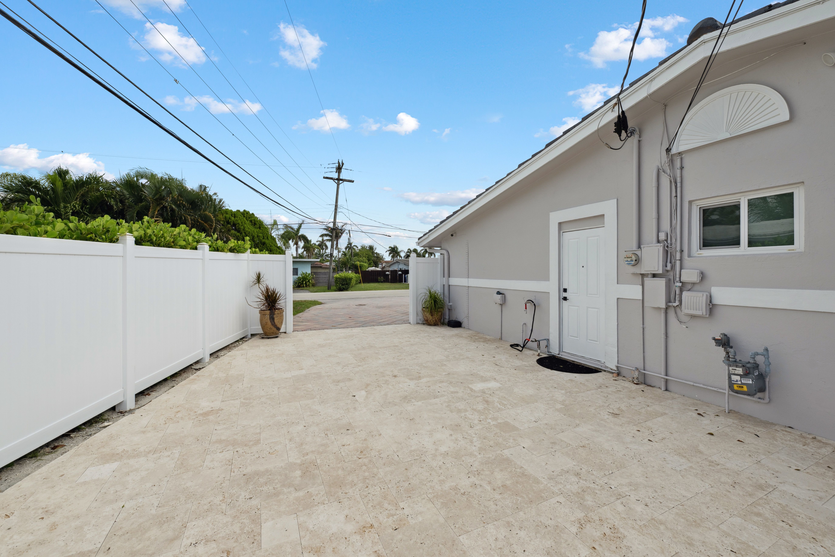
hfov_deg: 104.3
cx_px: 418
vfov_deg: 81.2
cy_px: 278
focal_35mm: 14
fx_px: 325
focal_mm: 14
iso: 250
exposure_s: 1/800
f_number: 7.1
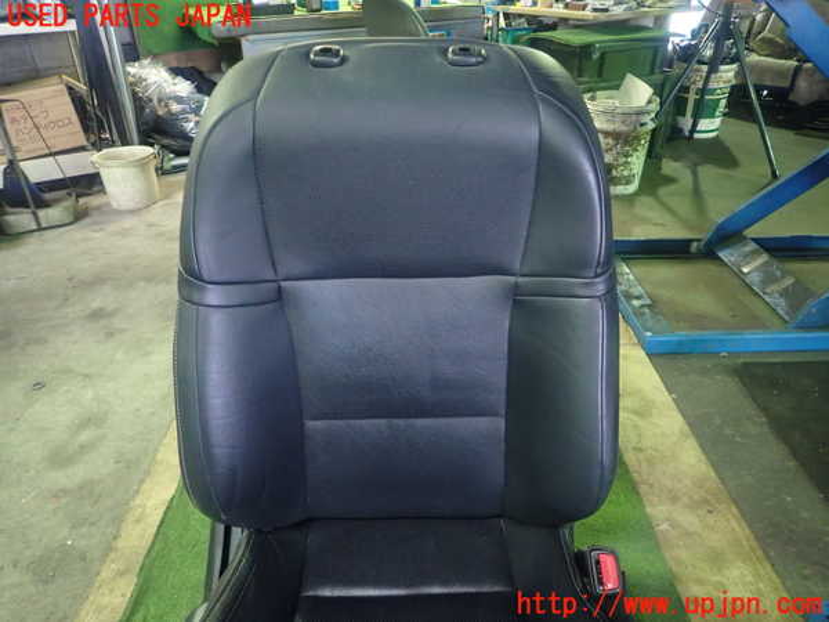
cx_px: 414
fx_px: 599
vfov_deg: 54.9
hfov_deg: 69.4
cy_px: 311
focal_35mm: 25
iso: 500
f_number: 2
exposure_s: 1/30
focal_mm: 4.5
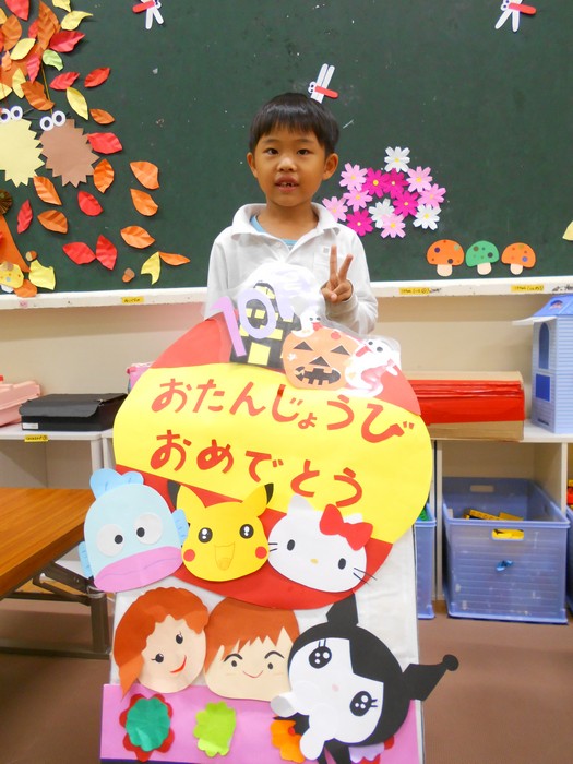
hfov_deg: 53.1
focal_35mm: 26
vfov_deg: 67.3
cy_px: 382
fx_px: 574
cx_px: 286
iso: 250
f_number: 3.2
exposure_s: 1/30
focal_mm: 4.6
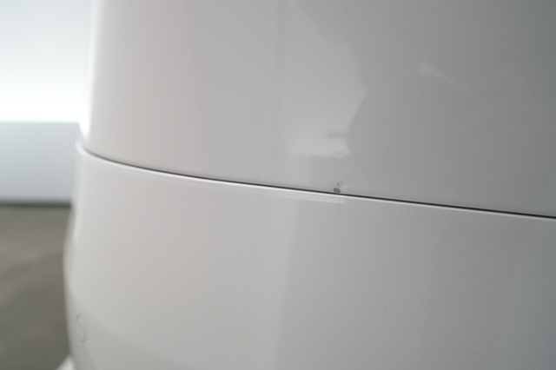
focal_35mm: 28
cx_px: 278
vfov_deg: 46.4
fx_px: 432
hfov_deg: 65.5
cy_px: 185
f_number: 4.5
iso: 1250
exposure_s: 1/100
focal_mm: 28
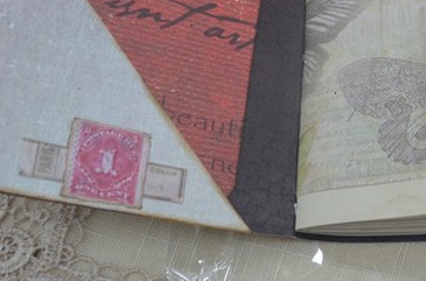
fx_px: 908
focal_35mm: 77
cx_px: 468
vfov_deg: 17.5
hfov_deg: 24.6
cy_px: 64
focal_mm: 20
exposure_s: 1/60
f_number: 8
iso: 400
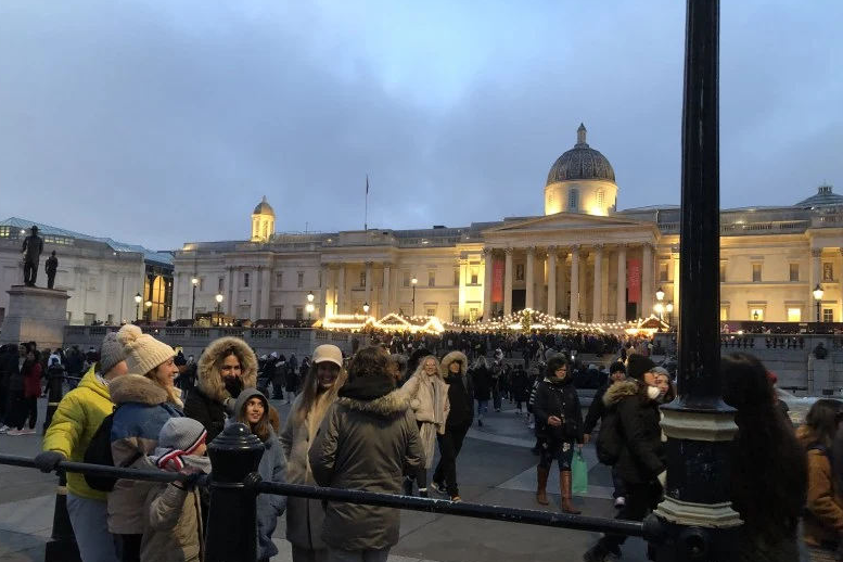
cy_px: 321
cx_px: 426
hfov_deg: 61.9
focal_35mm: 30
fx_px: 702
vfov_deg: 43.5
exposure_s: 1/14
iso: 100
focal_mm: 4
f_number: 1.8
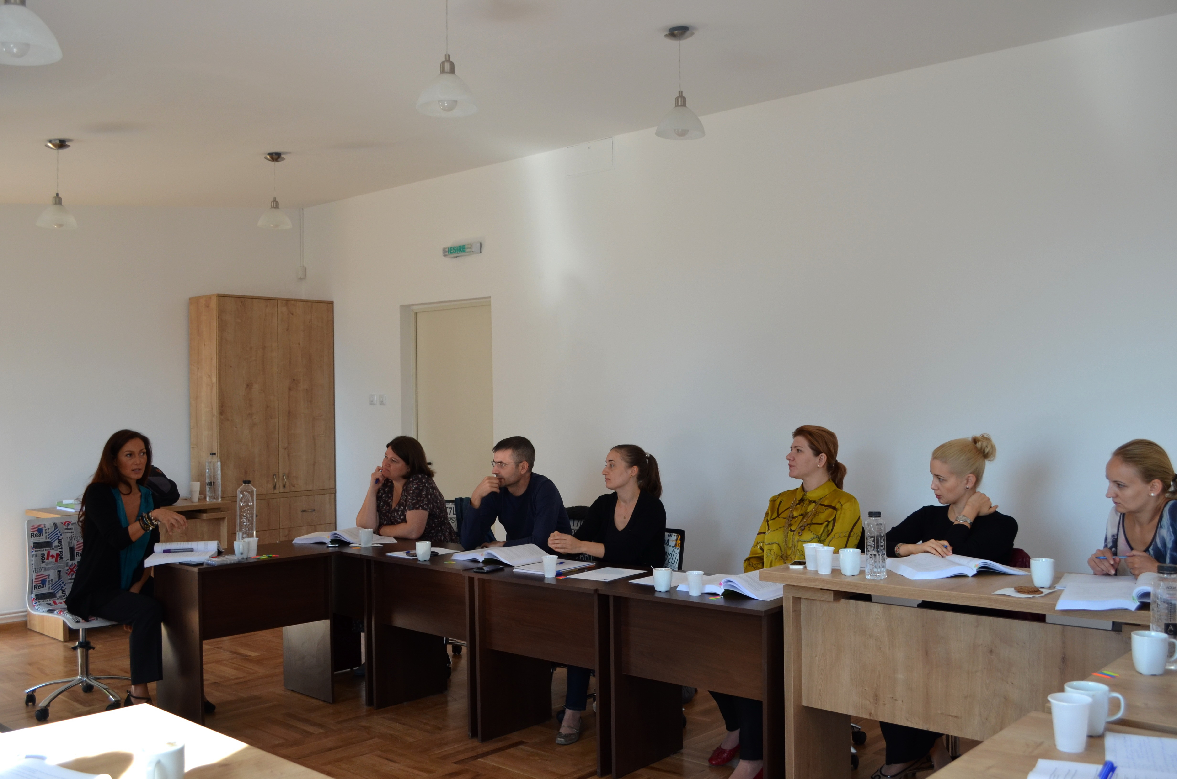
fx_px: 1077
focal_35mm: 33
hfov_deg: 57.3
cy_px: 390
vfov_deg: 39.8
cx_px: 588
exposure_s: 1/100
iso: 400
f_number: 5
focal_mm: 22
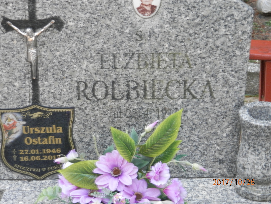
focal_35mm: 106
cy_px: 102
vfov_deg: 14.0
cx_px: 136
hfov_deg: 18.5
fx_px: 830
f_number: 4.5
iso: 200
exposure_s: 1/5
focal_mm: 19
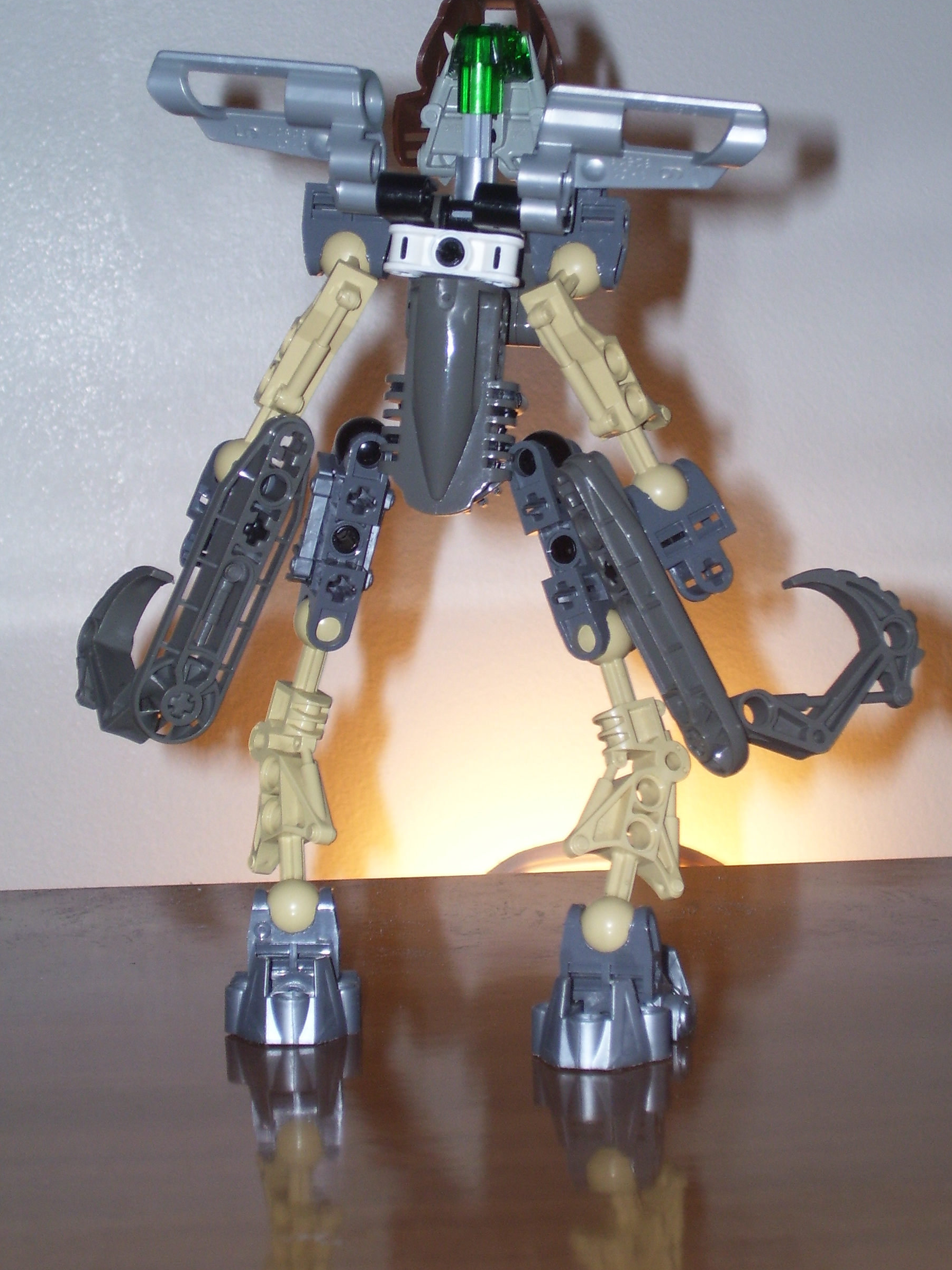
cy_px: 606
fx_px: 3227
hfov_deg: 16.8
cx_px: 477
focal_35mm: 88
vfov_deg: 22.3
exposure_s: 1/90
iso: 80
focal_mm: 13.5
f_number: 4.1
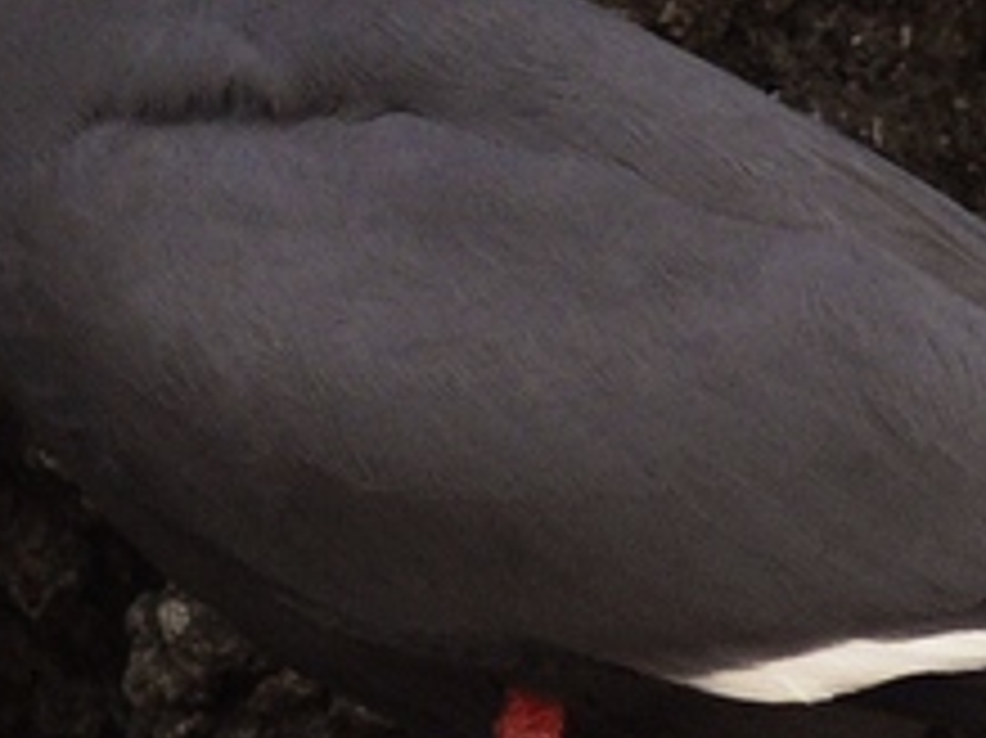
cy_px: 317
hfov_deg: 1.0
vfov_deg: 0.7
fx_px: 56624
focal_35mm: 1989
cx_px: 374
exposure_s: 1/125
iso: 100
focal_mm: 88.8
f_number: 4
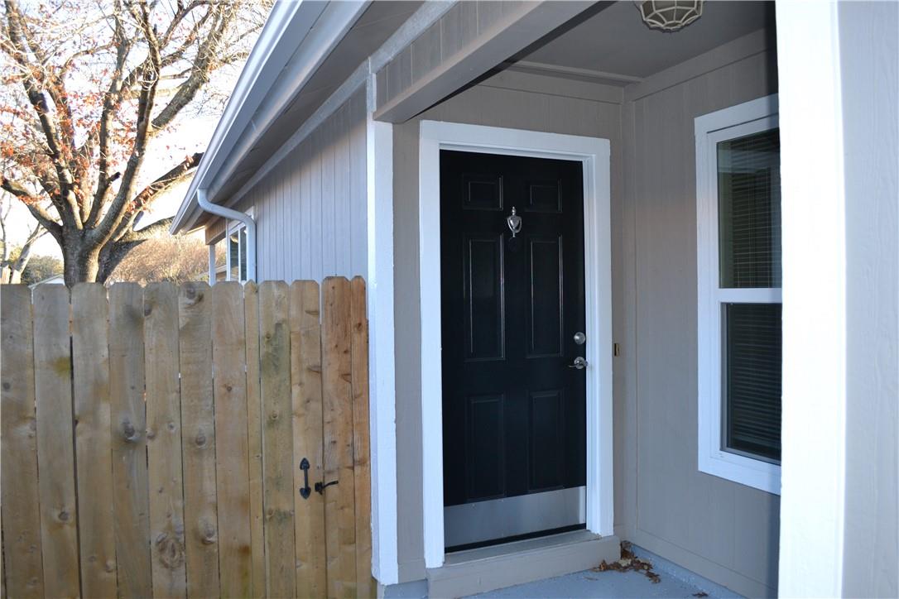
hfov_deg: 67.4
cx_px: 450
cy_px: 300
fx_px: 674
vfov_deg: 47.9
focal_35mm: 27
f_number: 4
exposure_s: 1/125
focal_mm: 18
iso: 320
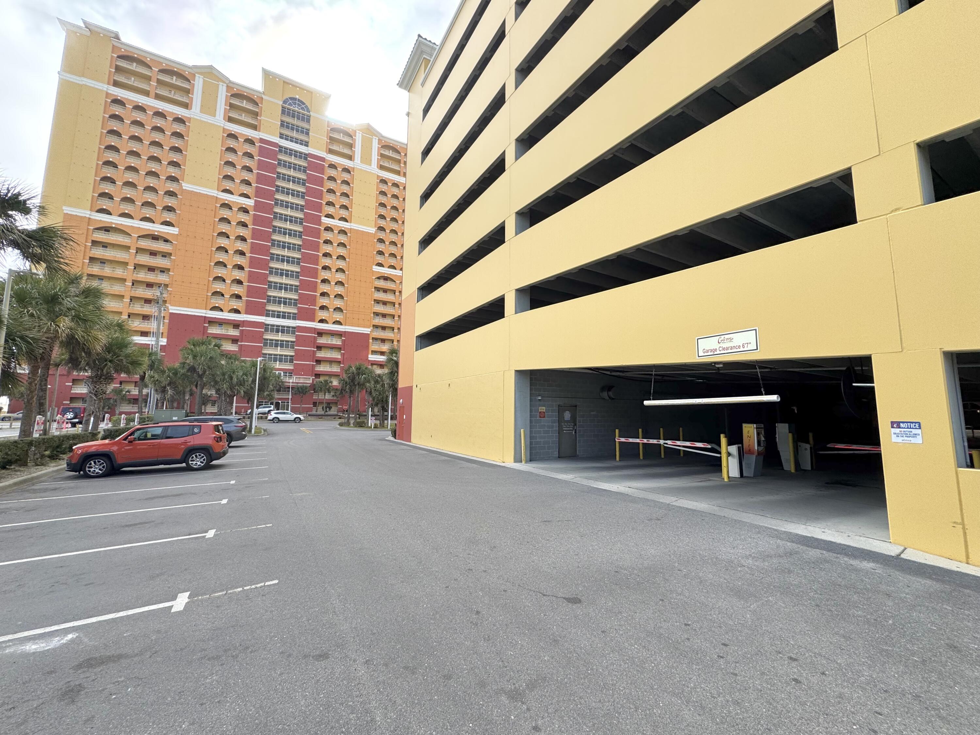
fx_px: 396
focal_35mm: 14
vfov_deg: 85.7
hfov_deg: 102.1
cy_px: 368
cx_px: 490
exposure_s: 1/910
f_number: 2.2
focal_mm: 2.22
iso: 40
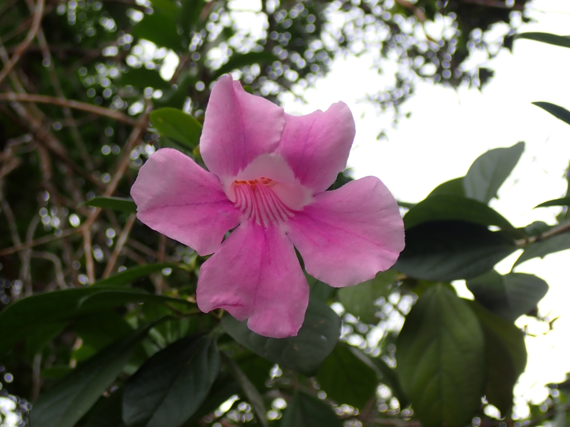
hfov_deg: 38.2
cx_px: 285
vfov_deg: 29.1
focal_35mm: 50
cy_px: 214
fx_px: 823
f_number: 3.2
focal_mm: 9.01
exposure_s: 1/125
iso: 125
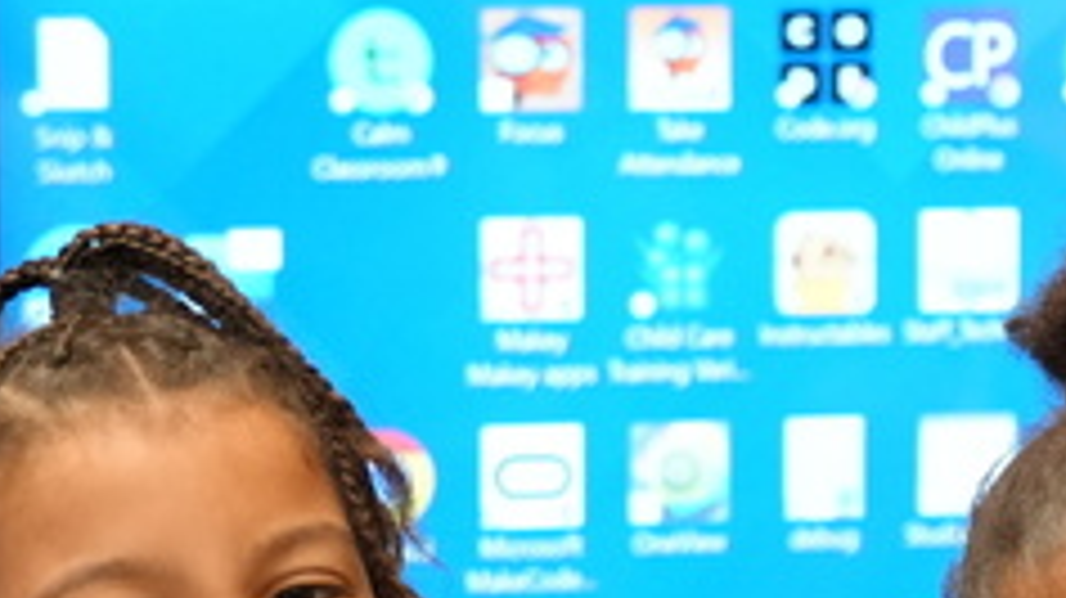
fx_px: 8955
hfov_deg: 6.7
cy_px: 789
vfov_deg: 3.8
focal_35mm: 317
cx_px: 1750
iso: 2500
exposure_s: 1/160
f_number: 4
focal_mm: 70
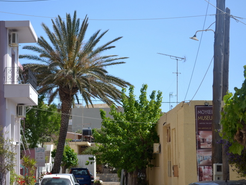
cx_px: 83
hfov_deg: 22.2
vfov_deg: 16.8
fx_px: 626
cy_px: 88
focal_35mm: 88
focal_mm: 44
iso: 100
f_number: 5.3
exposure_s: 1/400
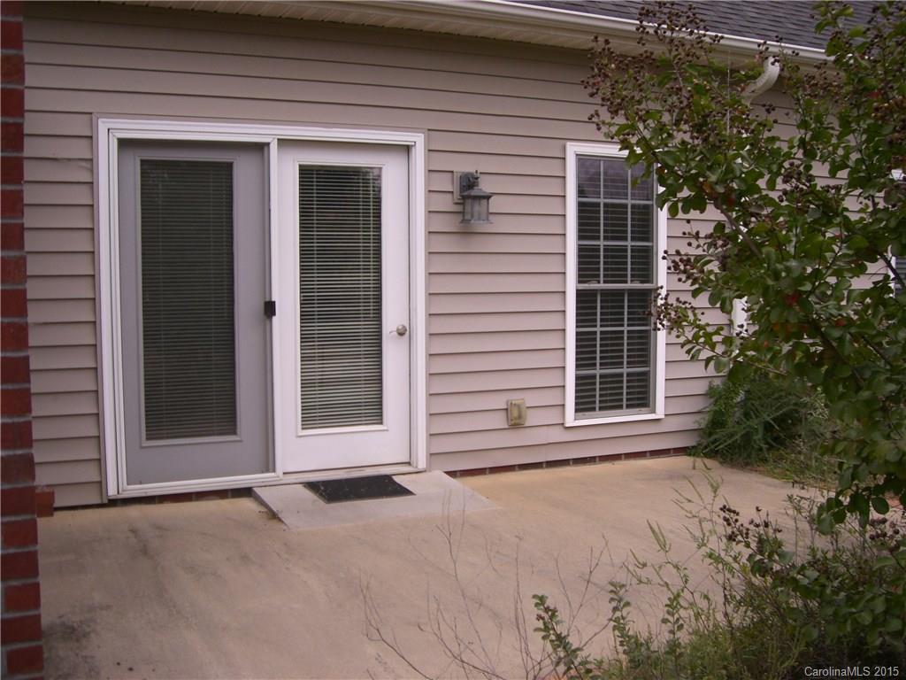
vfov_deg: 37.7
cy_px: 340
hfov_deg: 49.0
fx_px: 995
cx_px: 453
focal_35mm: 38
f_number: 2.7
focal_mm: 6.2
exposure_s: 1/200
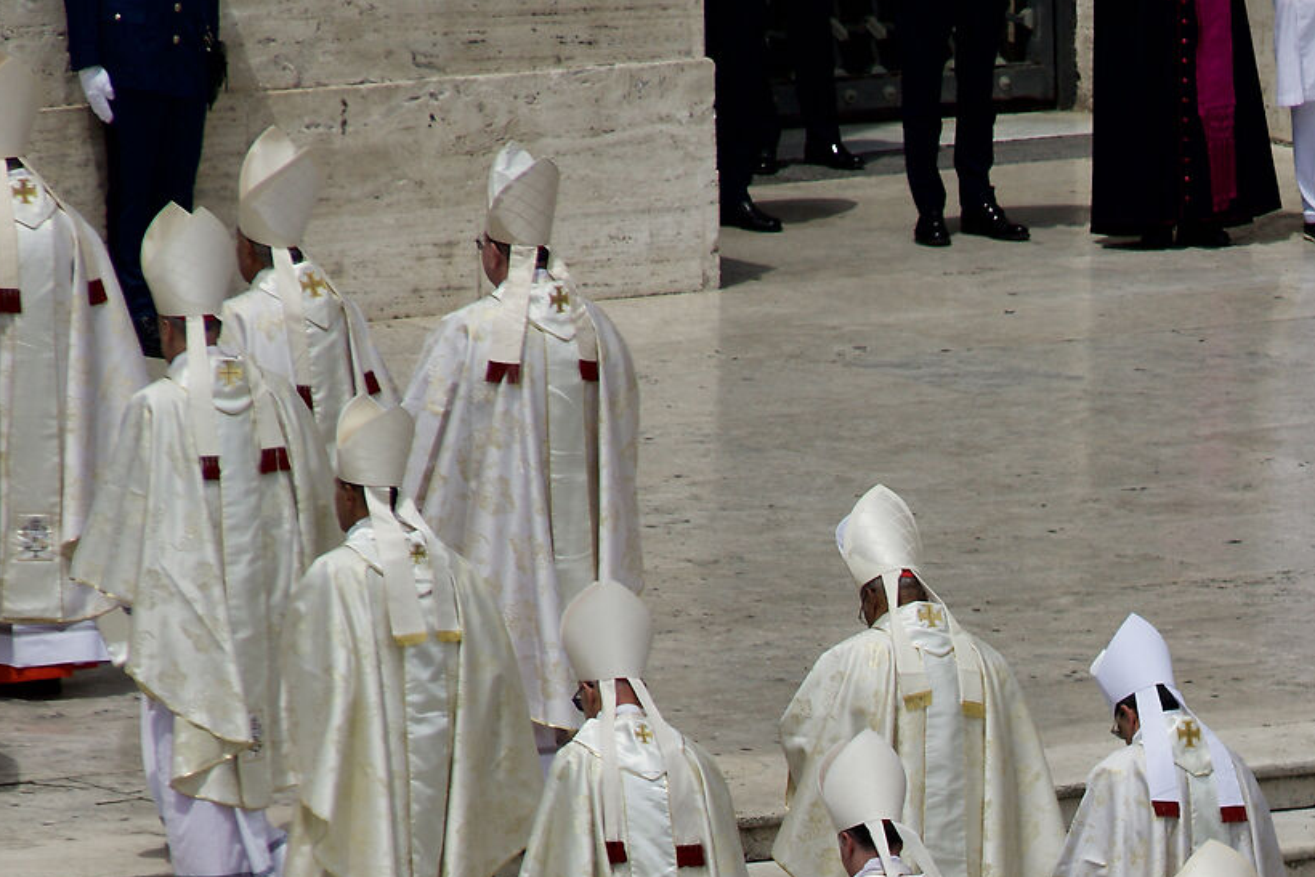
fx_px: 32075
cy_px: 1259
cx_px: 1480
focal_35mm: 878
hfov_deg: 2.3
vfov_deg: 1.6
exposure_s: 1/4000
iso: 180
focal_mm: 300
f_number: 5.6
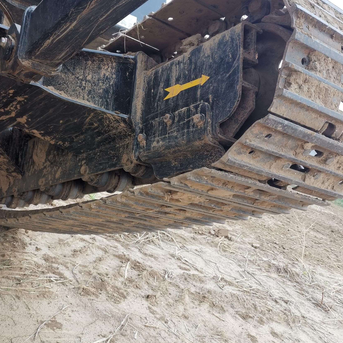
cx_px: 92
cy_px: 148
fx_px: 415
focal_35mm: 37
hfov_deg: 43.7
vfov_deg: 44.8
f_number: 1.8
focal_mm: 4.75
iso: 50
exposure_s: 1/169
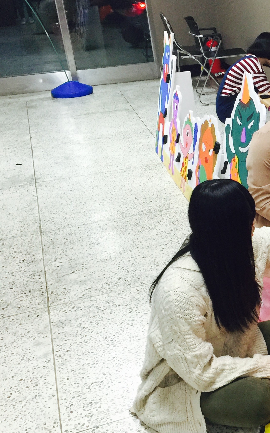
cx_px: 360
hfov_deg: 20.6
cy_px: 224
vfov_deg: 35.7
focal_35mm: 57
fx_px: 671
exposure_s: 1/15
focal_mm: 4.15
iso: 64
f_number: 2.2
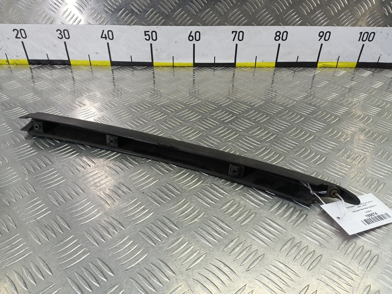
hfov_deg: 73.9
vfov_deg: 58.9
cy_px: 147
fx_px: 260
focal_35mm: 23
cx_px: 196
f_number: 1.6
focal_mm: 4.11
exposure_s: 1/50
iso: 123
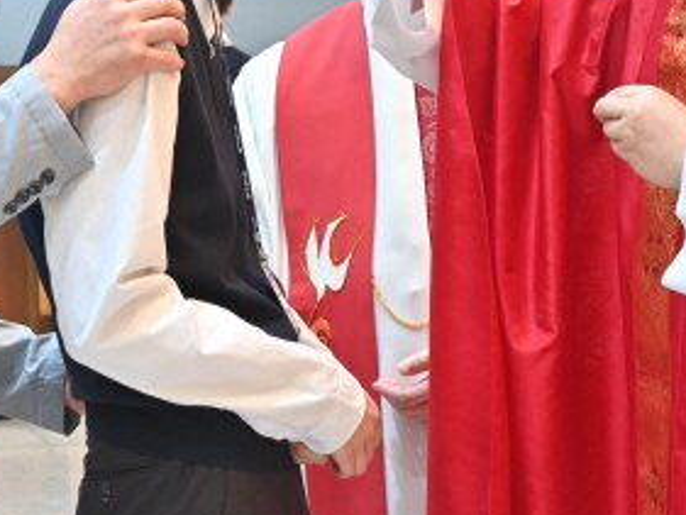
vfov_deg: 13.1
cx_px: 325
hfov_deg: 17.6
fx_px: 2220
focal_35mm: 112
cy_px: 74
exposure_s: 1/30
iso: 800
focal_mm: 46
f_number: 8
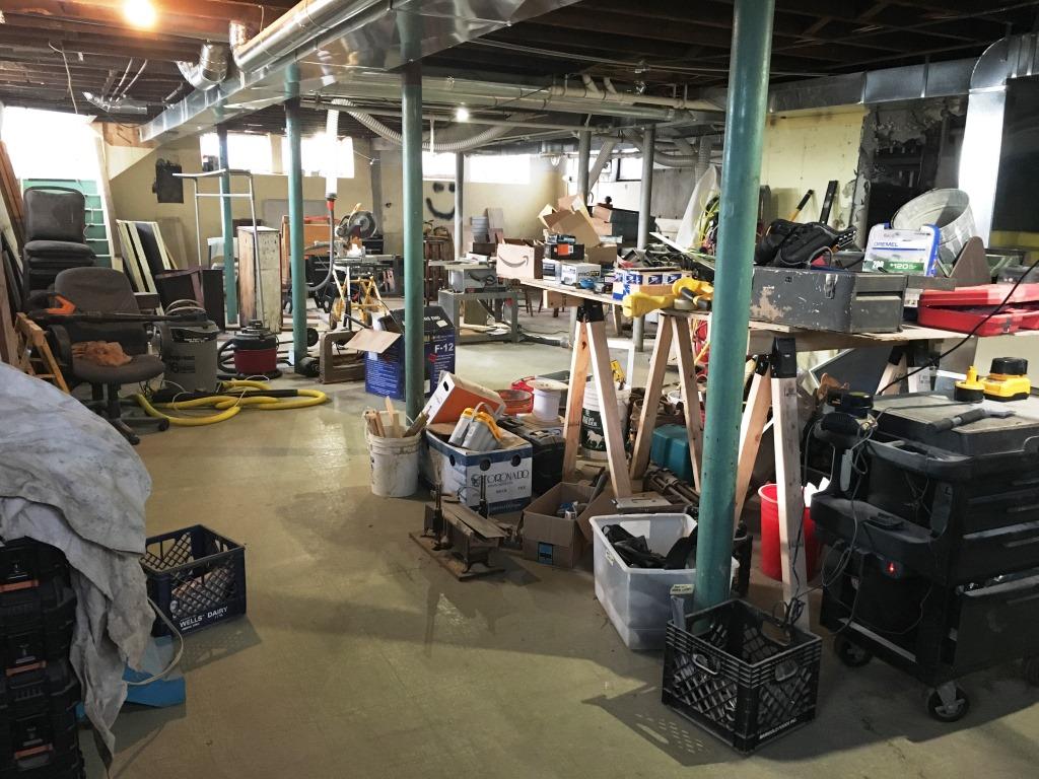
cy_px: 390
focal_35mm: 29
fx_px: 870
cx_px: 520
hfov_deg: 61.7
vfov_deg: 48.2
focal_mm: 4.15
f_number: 2.2
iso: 200
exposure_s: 1/15
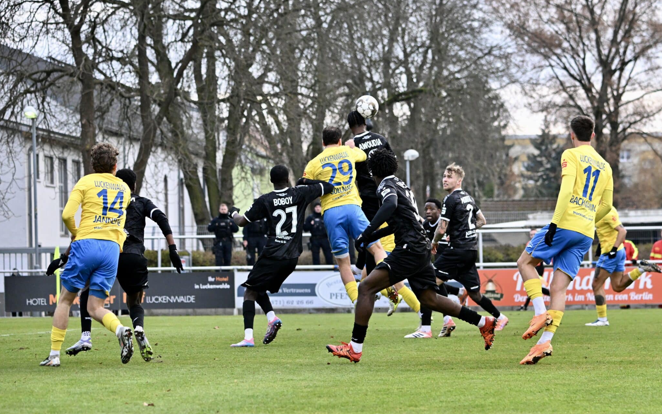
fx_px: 2490
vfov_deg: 9.5
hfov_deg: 15.1
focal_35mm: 138
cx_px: 331
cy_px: 219
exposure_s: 1/1600
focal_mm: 135
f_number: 5
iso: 4000
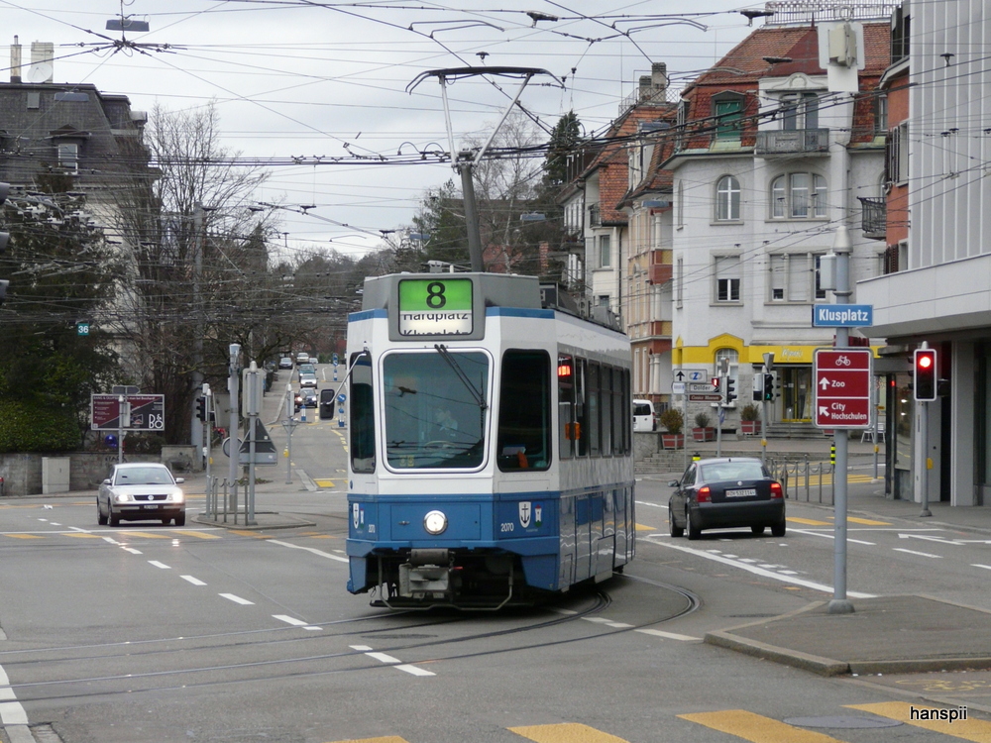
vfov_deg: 13.2
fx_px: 3206
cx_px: 496
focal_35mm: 112
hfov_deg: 17.6
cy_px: 372
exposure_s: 1/250
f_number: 3.6
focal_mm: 18.3
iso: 200
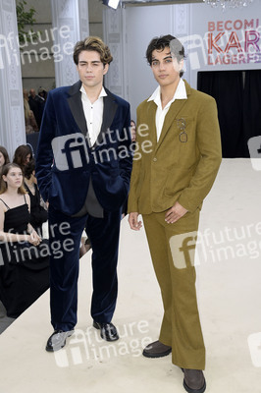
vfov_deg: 41.1
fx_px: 523
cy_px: 196
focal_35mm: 48
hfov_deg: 28.0
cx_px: 130
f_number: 5.6
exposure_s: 1/250
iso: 640
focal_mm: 48
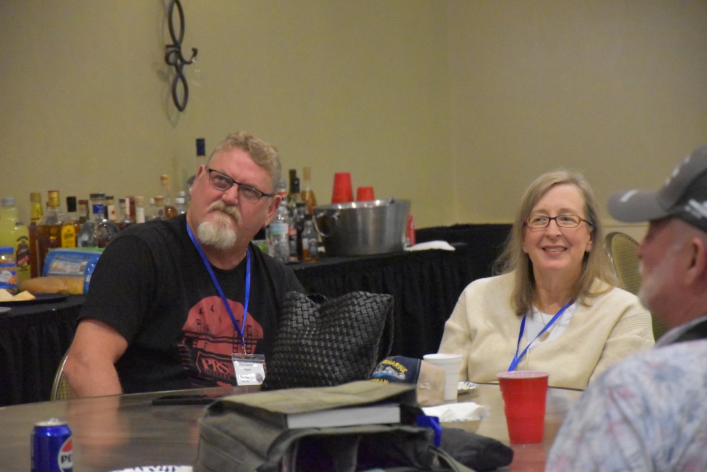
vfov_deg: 8.7
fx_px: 3093
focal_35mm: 158
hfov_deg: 13.0
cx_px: 354
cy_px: 236
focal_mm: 105
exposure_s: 1/80
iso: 12800
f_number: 5.6
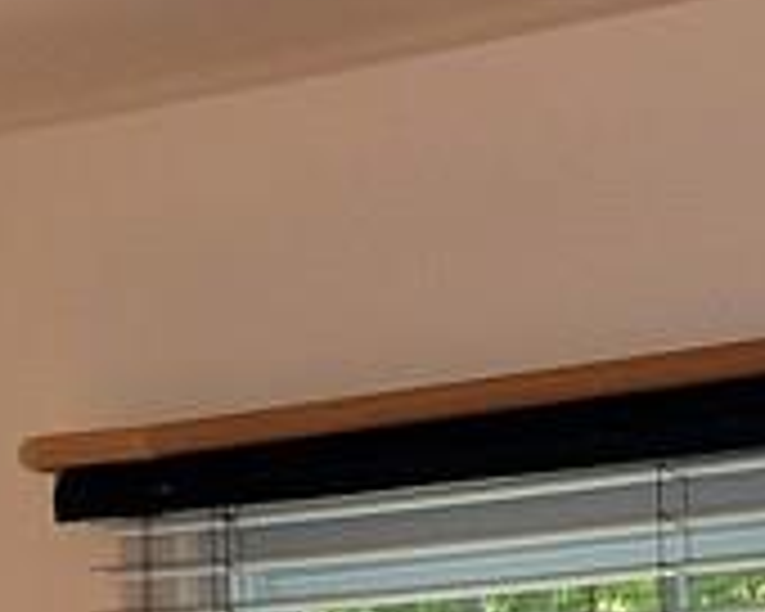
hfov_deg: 10.9
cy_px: 936
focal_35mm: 176
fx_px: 3985
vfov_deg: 8.6
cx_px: 126
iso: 100
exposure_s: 1/50
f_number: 3.1
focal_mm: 5.3
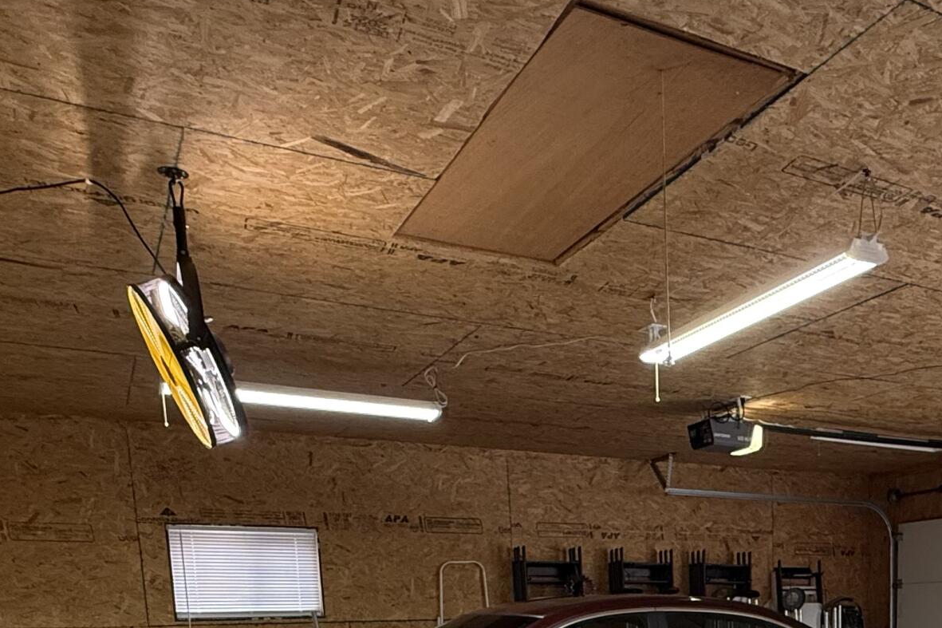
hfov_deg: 50.2
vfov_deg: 30.1
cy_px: 772
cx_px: 685
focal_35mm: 37
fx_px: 968
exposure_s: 1/60
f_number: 2.2
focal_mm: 2.22
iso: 200
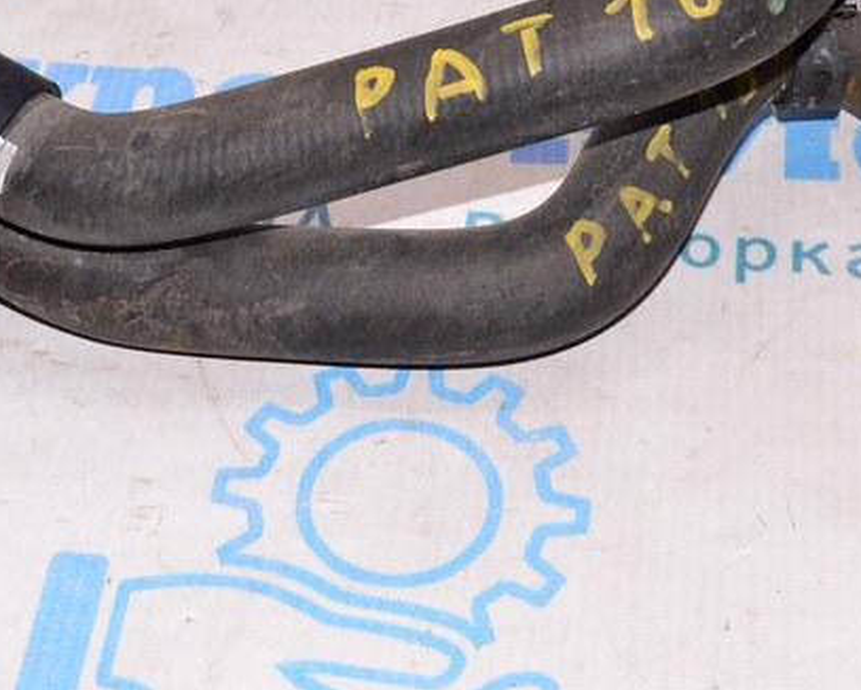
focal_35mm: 99
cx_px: 262
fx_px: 2524
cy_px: 58
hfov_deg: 19.3
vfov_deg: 15.4
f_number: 8
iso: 1600
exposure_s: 1/200
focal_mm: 28
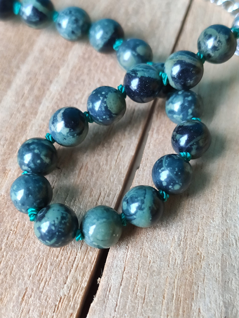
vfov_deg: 67.3
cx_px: 120
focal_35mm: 26
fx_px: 239
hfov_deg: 53.1
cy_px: 159
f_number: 1.75
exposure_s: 1/33
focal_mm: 4.77
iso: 818
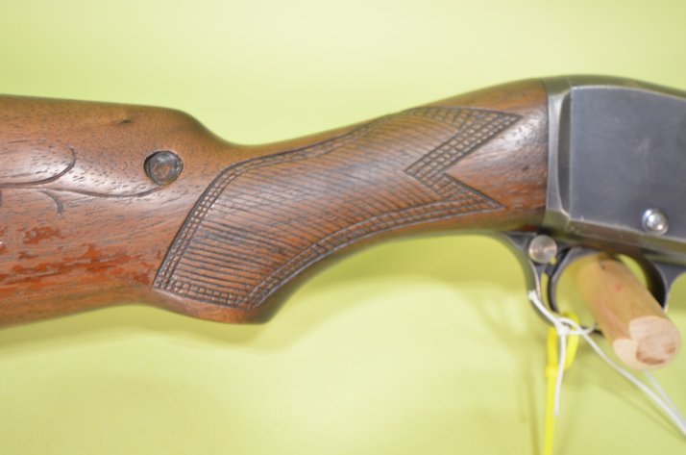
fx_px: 685
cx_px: 343
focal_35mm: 36
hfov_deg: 53.2
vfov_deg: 36.7
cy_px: 228
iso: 800
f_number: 5.6
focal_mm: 24
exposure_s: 1/125
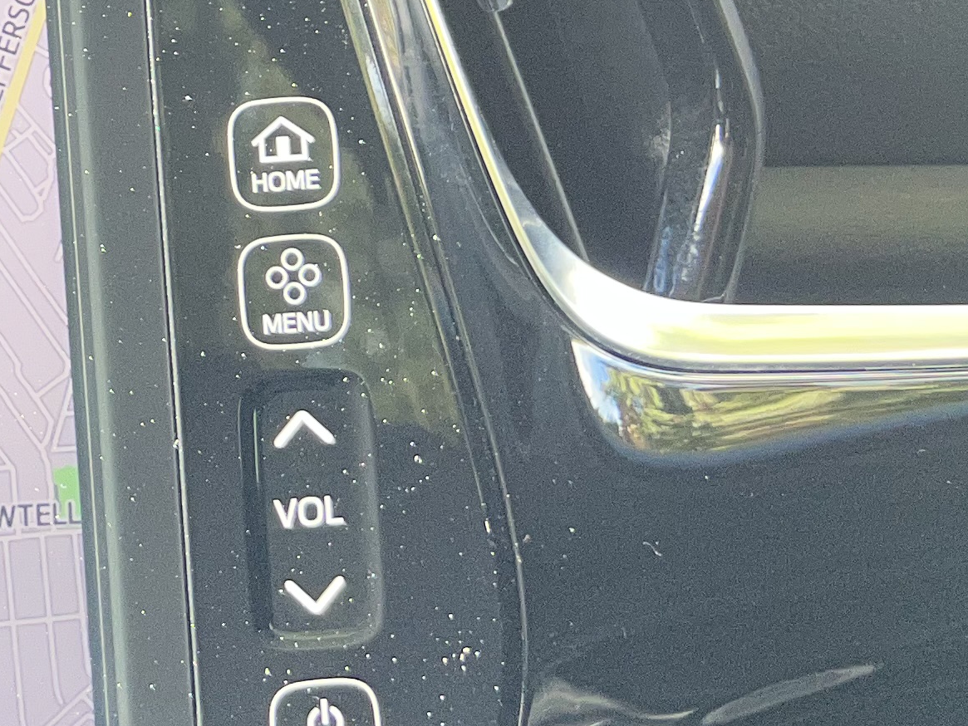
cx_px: -643
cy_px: -172
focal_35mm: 90
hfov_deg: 18.3
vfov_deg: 15.7
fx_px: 2517
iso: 40
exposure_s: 1/126
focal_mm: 5.7
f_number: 1.5
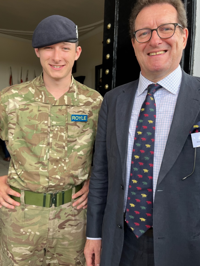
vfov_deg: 61.6
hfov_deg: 48.2
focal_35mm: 29
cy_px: 124
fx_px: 223
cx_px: 95
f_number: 1.6
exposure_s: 1/298
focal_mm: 5.1
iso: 50
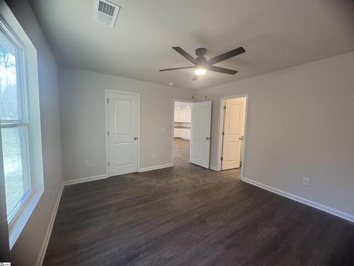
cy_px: 133
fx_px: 143
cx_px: 177
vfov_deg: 85.7
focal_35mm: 14
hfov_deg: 102.1
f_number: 2.2
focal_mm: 2.22
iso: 160
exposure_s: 1/60
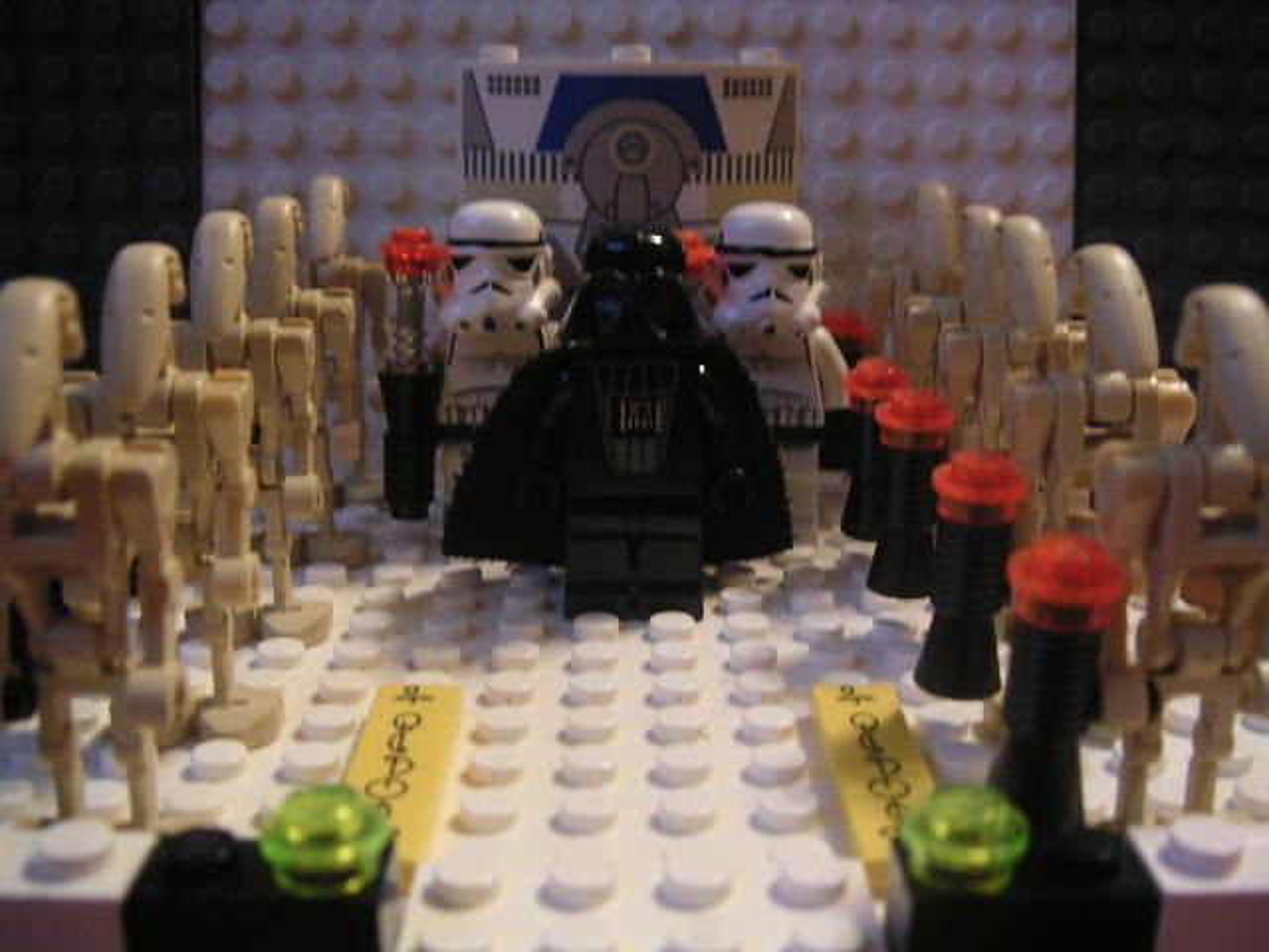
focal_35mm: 38
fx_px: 1393
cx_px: 634
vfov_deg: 37.7
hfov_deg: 49.0
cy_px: 476
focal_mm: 6
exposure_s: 1/2
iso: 100
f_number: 2.8
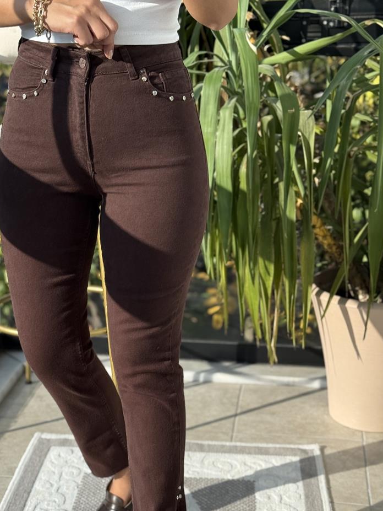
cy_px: 349
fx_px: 1017
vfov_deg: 27.9
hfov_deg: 21.2
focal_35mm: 69
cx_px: 125
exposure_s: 1/987
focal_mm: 6.76
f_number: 1.78
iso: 80
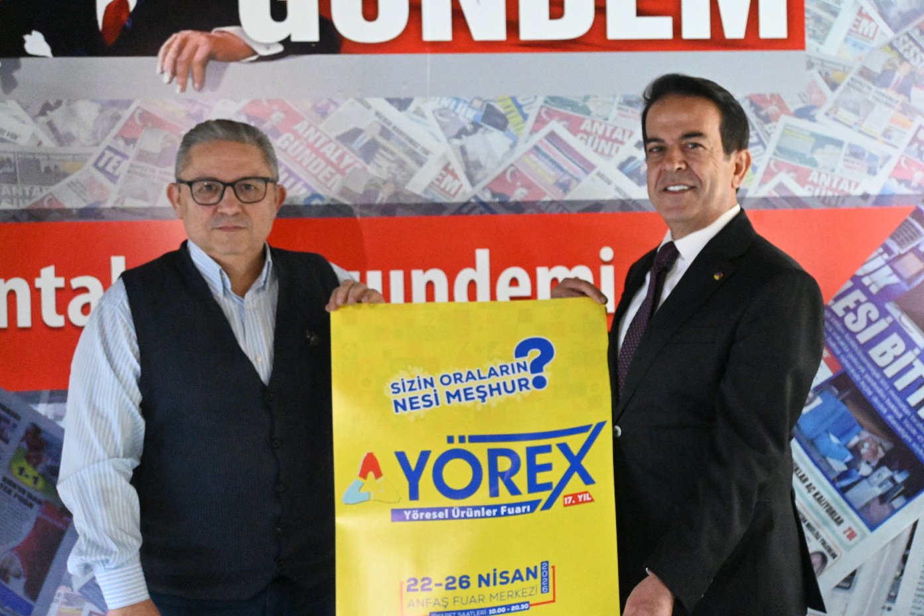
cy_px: 308
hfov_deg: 43.0
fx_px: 1174
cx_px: 462
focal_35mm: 46
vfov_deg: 29.4
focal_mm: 30.5
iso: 12800
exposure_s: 1/20
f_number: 4.8
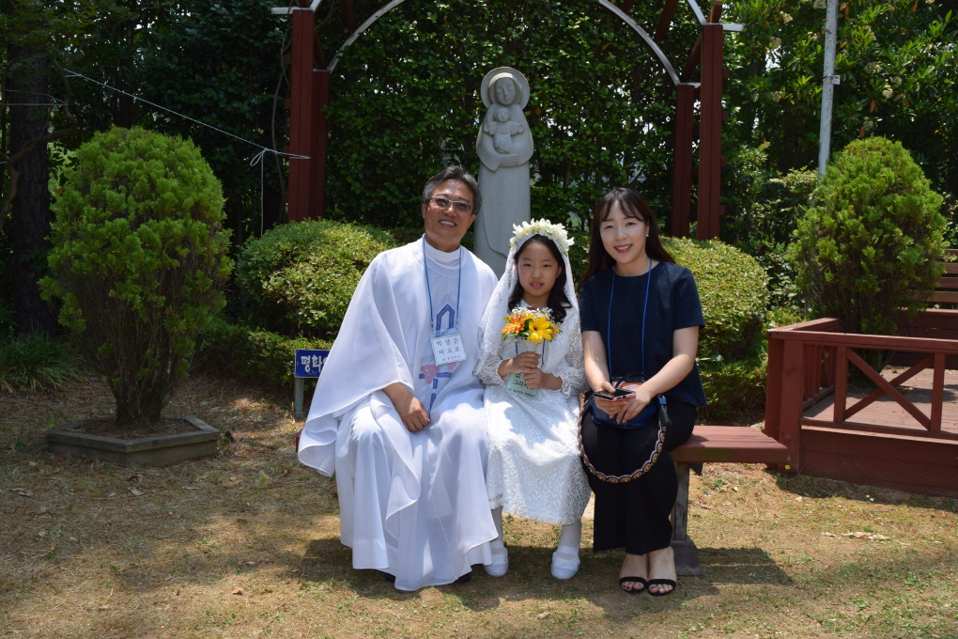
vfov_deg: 35.5
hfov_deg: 51.3
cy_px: 320
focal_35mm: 38
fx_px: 998
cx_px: 479
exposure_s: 1/200
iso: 100
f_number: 10
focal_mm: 25
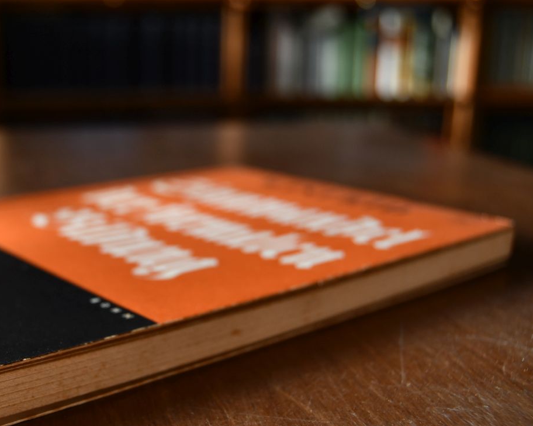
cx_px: 126
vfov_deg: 30.8
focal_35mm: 49
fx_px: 773
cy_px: 239
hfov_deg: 37.0
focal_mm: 23
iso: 400
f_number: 4.5
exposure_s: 1/250
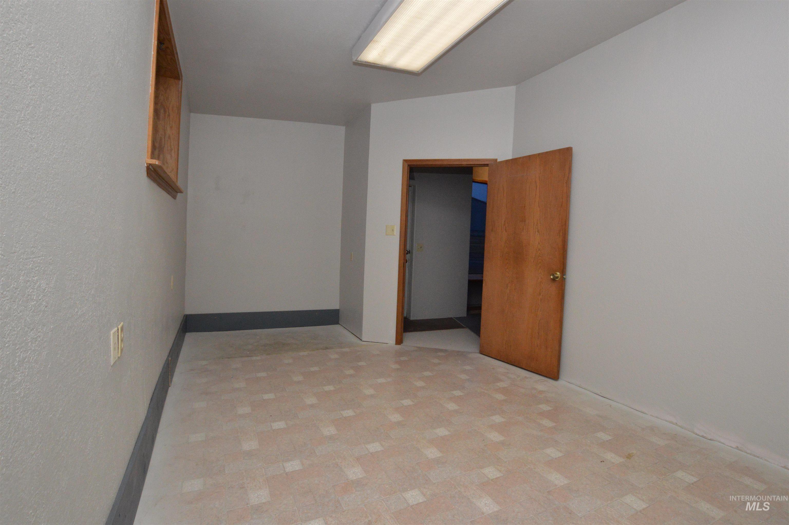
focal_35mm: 16
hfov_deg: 95.0
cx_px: 394
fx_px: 361
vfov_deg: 71.9
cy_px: 262
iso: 1600
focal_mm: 11
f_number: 8
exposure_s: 1/200
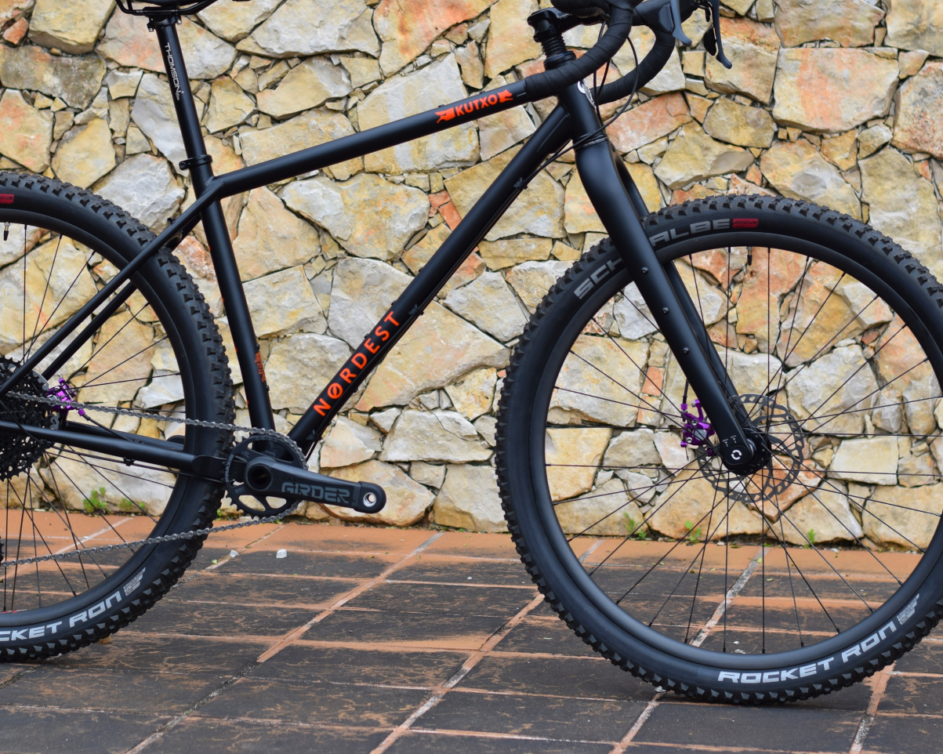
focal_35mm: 117
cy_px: 302
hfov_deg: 16.4
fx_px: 3265
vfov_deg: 13.2
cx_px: 381
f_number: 3.2
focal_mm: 50
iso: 100
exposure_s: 1/500
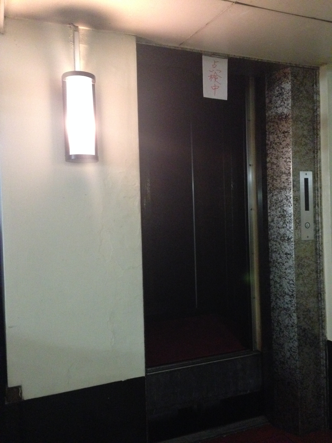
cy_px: 222
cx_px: 166
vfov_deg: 55.4
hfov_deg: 42.9
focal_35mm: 33
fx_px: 422
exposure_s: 1/15
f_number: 2.4
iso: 640
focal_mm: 4.12
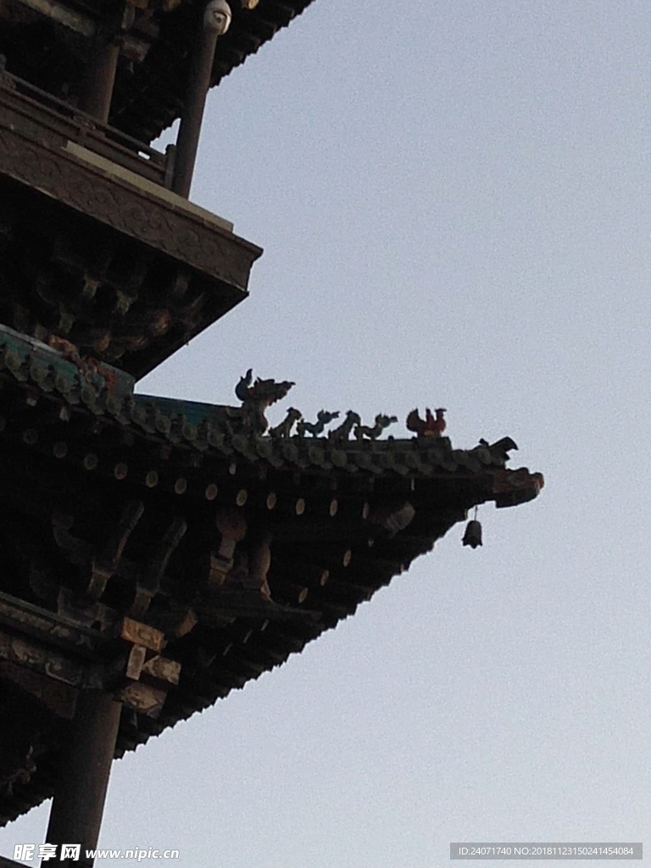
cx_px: 326
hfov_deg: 10.7
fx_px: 3460
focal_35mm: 138
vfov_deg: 14.3
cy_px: 434
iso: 476
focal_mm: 3.95
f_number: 1.8
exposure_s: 1/50
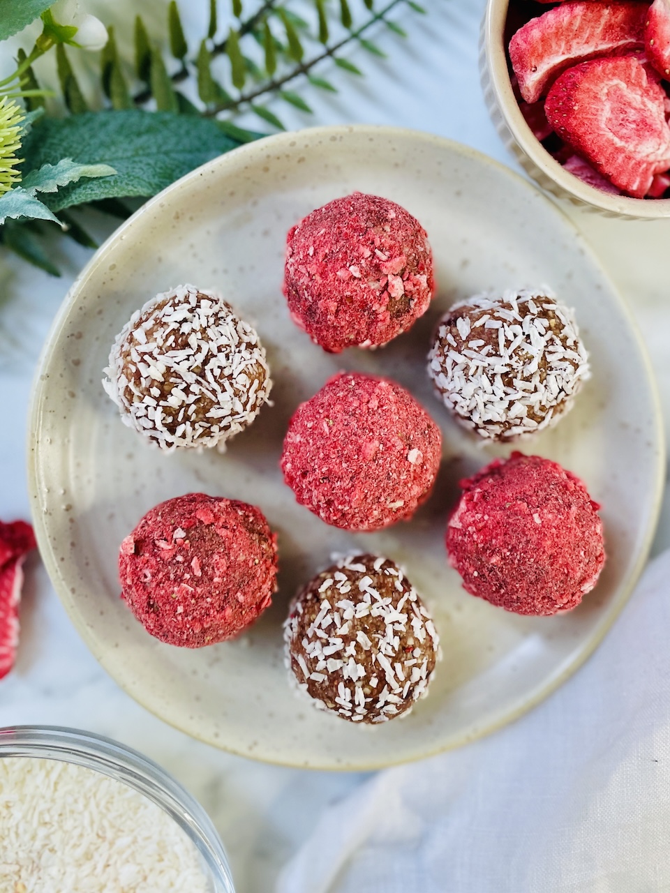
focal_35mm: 26
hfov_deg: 53.1
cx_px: 335
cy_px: 446
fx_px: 671
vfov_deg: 67.3
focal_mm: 4.2
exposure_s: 1/121
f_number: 1.6
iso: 100
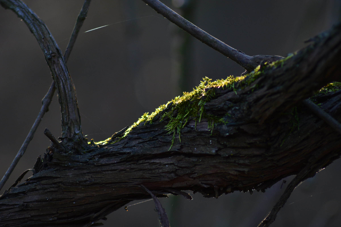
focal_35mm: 300
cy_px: 114
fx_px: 2841
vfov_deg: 4.6
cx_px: 170
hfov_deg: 6.9
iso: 500
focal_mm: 200
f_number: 5.6
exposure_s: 1/250
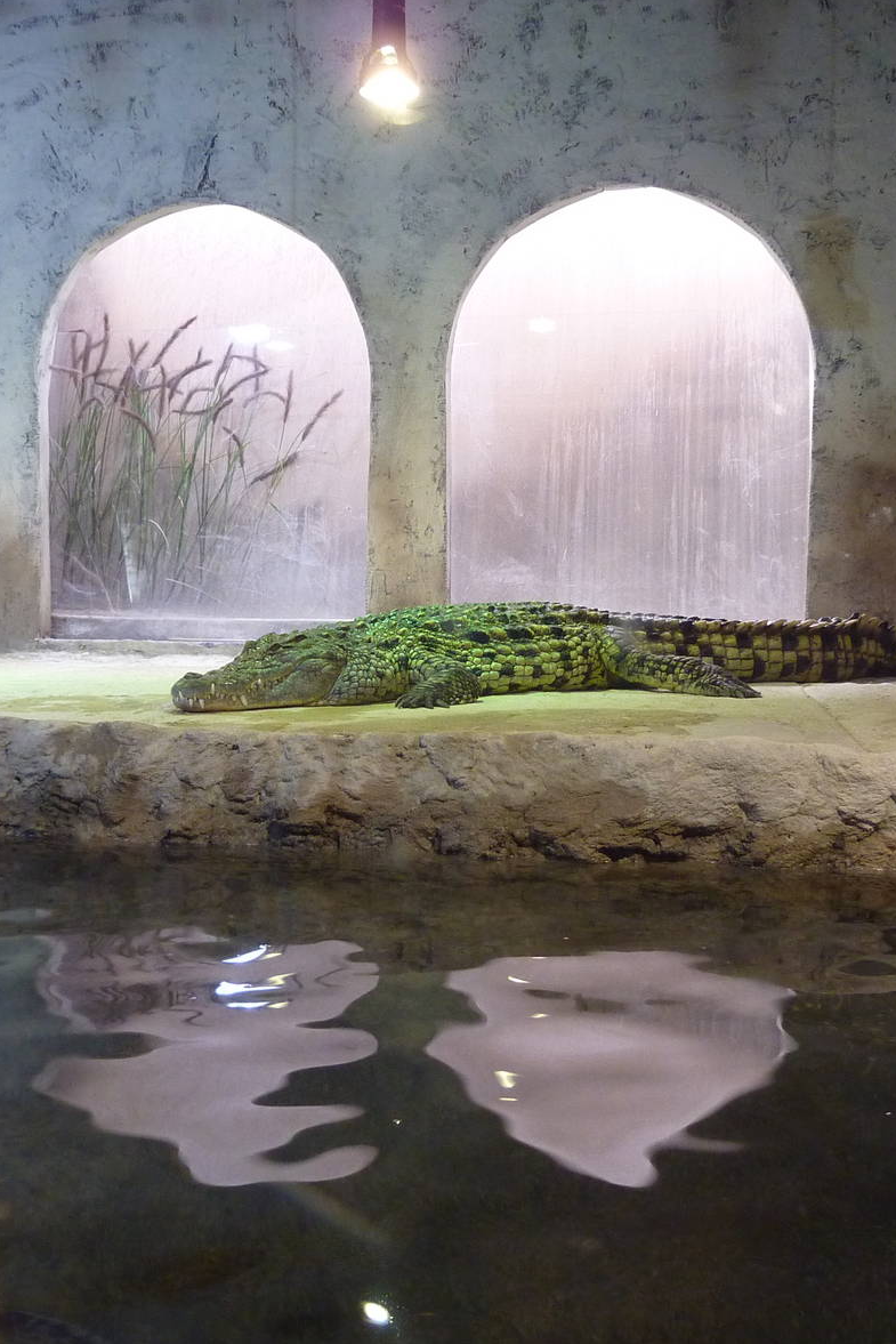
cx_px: 452
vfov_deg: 47.4
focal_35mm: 41
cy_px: 671
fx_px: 1530
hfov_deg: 32.6
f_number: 3.4
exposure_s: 1/30
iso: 250
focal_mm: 4.7
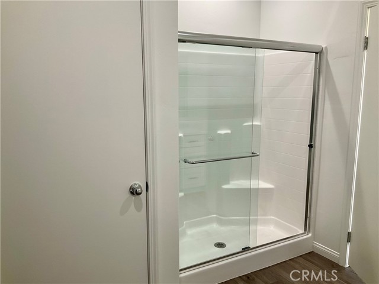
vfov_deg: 48.2
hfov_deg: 61.7
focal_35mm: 29
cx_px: 190
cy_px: 142
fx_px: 318
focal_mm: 3
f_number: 1.8
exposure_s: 1/60
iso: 40
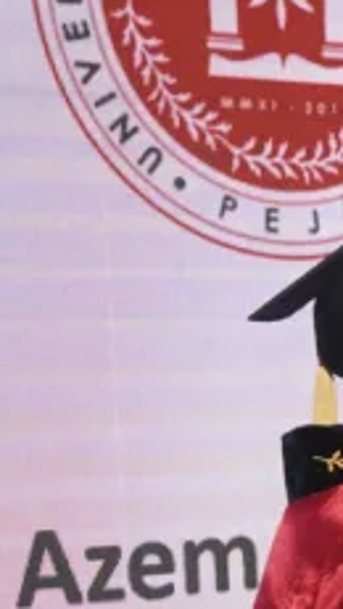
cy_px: 729
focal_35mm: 144
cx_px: 1161
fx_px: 2327
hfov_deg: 7.1
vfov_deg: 14.5
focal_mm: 31
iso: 100
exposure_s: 1/160
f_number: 4
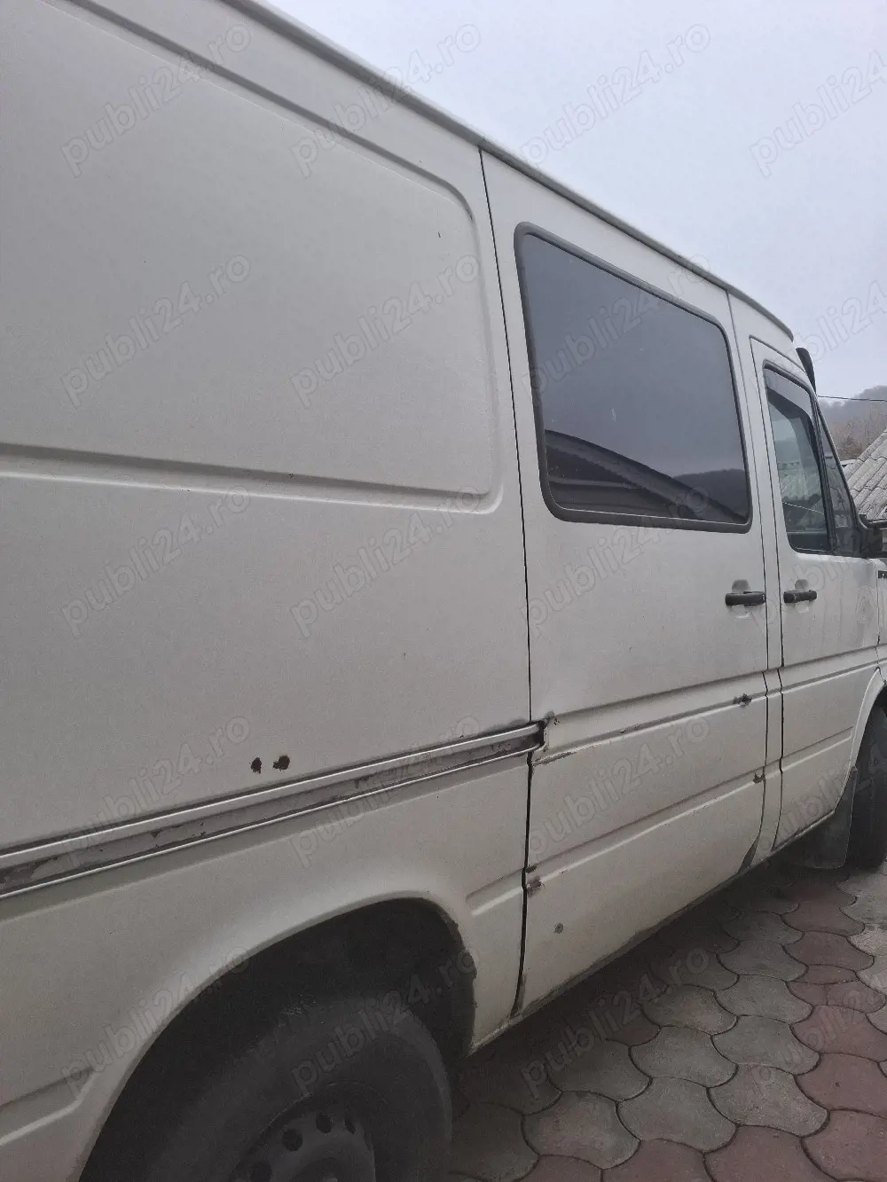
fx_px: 786
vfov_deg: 73.9
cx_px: 444
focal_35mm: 23
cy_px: 591
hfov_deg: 58.9
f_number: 1.8
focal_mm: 5.54
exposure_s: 1/102
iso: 50
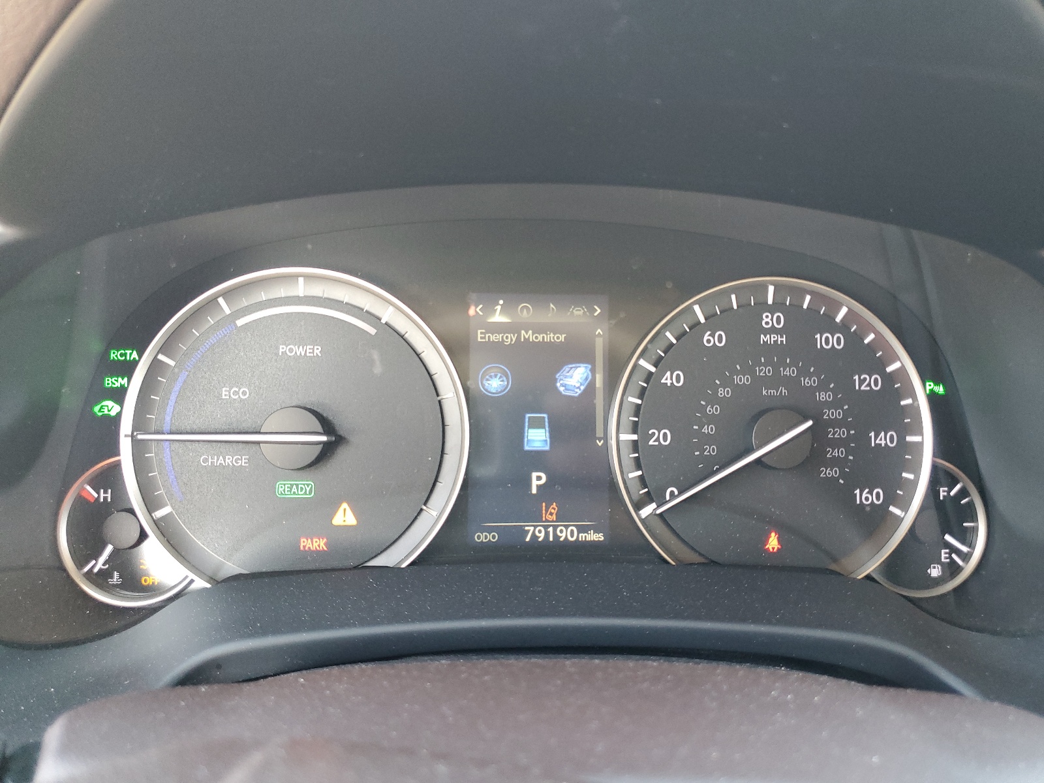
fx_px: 784
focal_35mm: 26
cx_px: 522
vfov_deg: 53.1
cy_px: 392
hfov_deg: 67.3
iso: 159
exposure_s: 1/50
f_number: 1.5
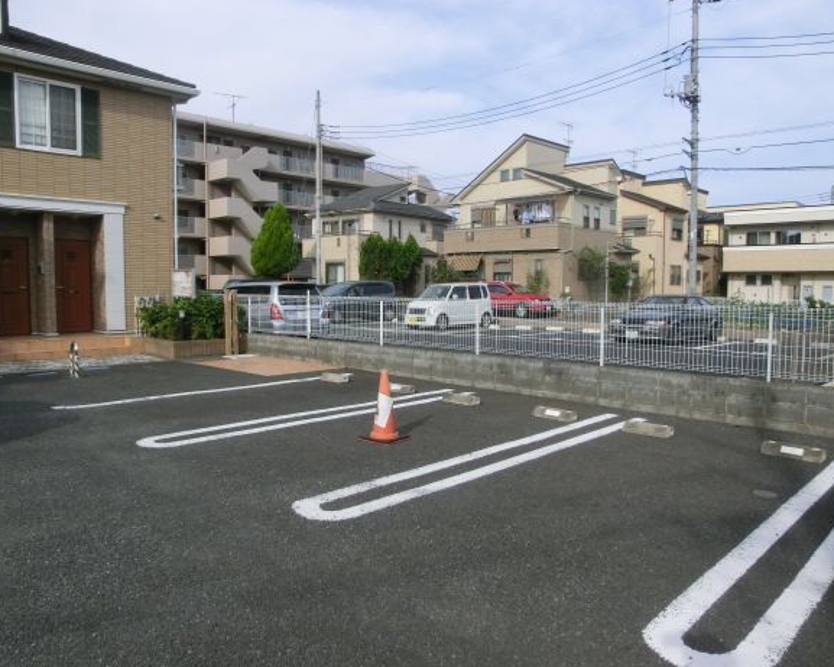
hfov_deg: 66.1
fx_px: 641
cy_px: 343
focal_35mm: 26
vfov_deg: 54.9
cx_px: 424
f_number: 3
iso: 80
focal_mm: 4.24
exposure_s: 1/1000
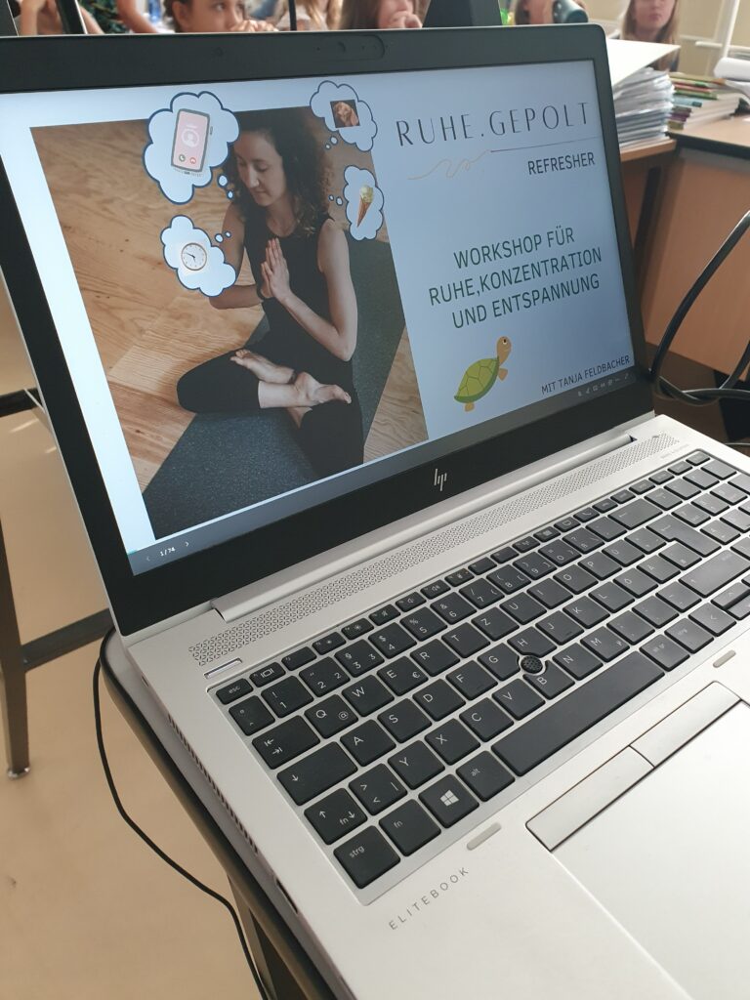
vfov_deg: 67.3
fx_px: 751
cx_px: 375
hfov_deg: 53.1
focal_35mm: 26
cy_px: 500
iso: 320
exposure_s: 1/120
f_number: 2.4
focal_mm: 4.32
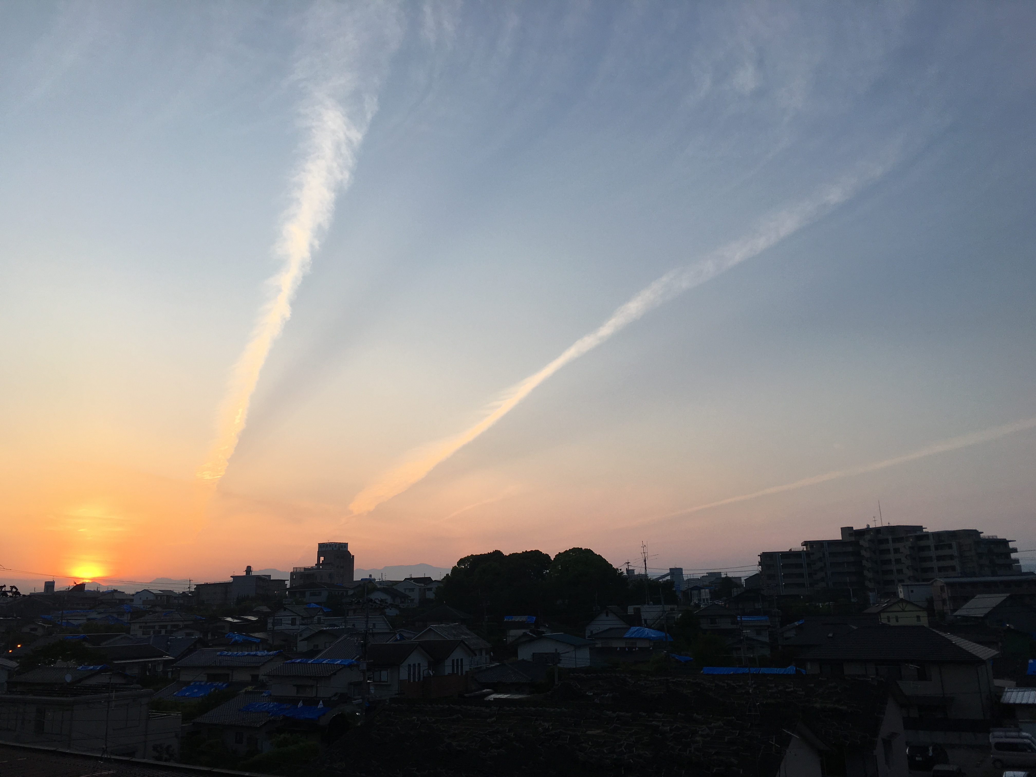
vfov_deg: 48.2
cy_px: 388
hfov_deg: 61.7
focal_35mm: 29
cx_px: 518
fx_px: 868
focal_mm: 4.15
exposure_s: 1/452
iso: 25
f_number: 2.2
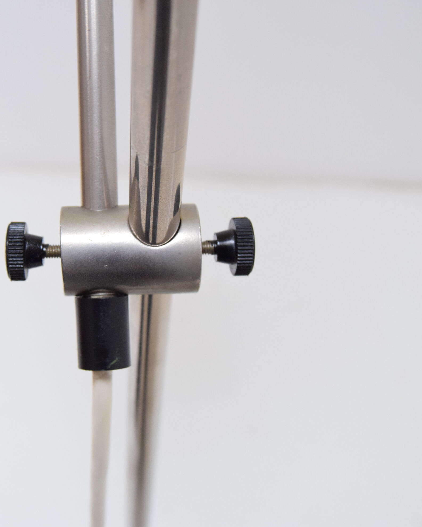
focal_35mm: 51
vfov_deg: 36.7
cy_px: 263
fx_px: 796
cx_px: 117
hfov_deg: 29.3
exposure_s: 1/100
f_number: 5
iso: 1600
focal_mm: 24
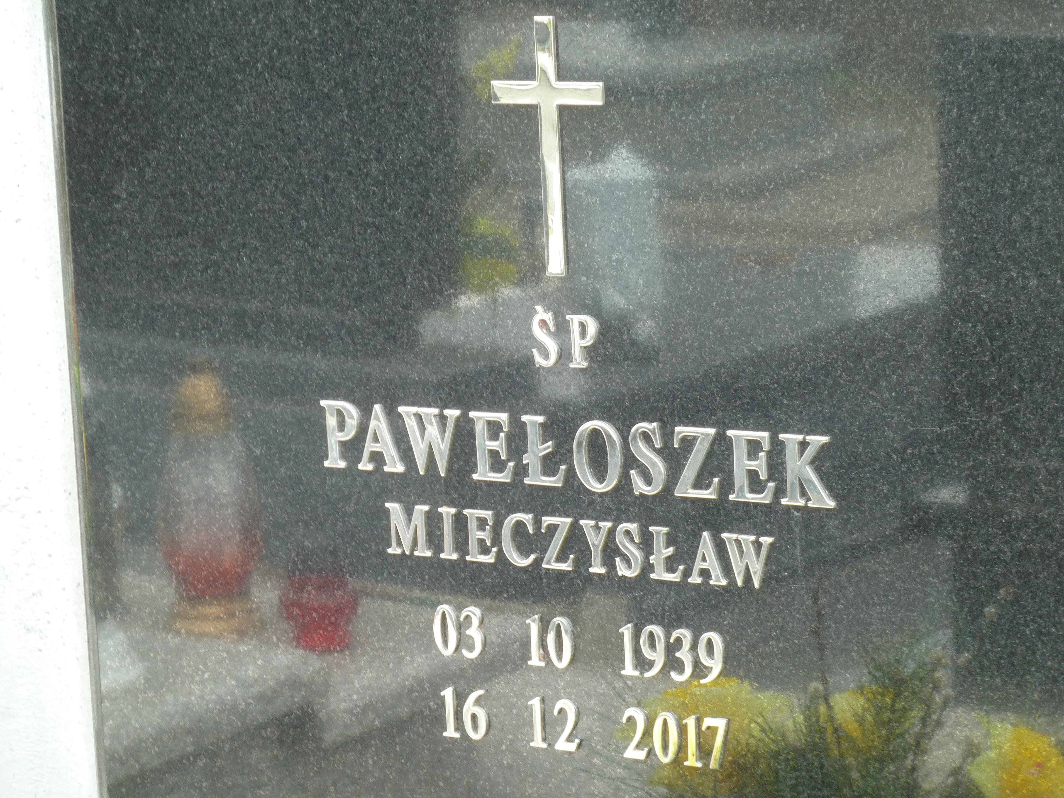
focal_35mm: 137
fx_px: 4211
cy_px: 399
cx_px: 532
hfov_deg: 14.4
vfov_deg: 10.8
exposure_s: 1/13
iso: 80
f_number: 4.5
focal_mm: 22.5
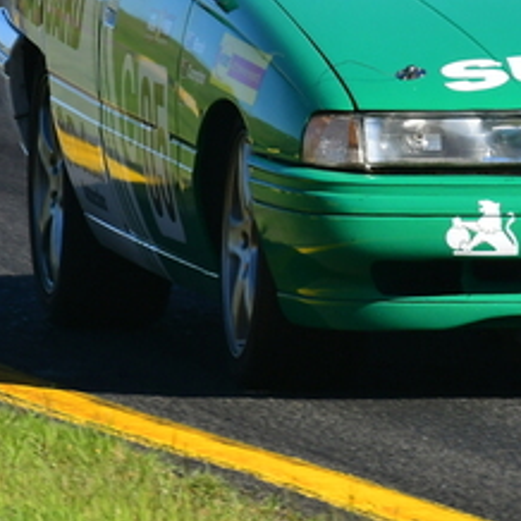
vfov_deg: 0.7
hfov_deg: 0.7
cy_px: -59
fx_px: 39897
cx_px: 550
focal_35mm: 2343
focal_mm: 500
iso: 500
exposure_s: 1/640
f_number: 11
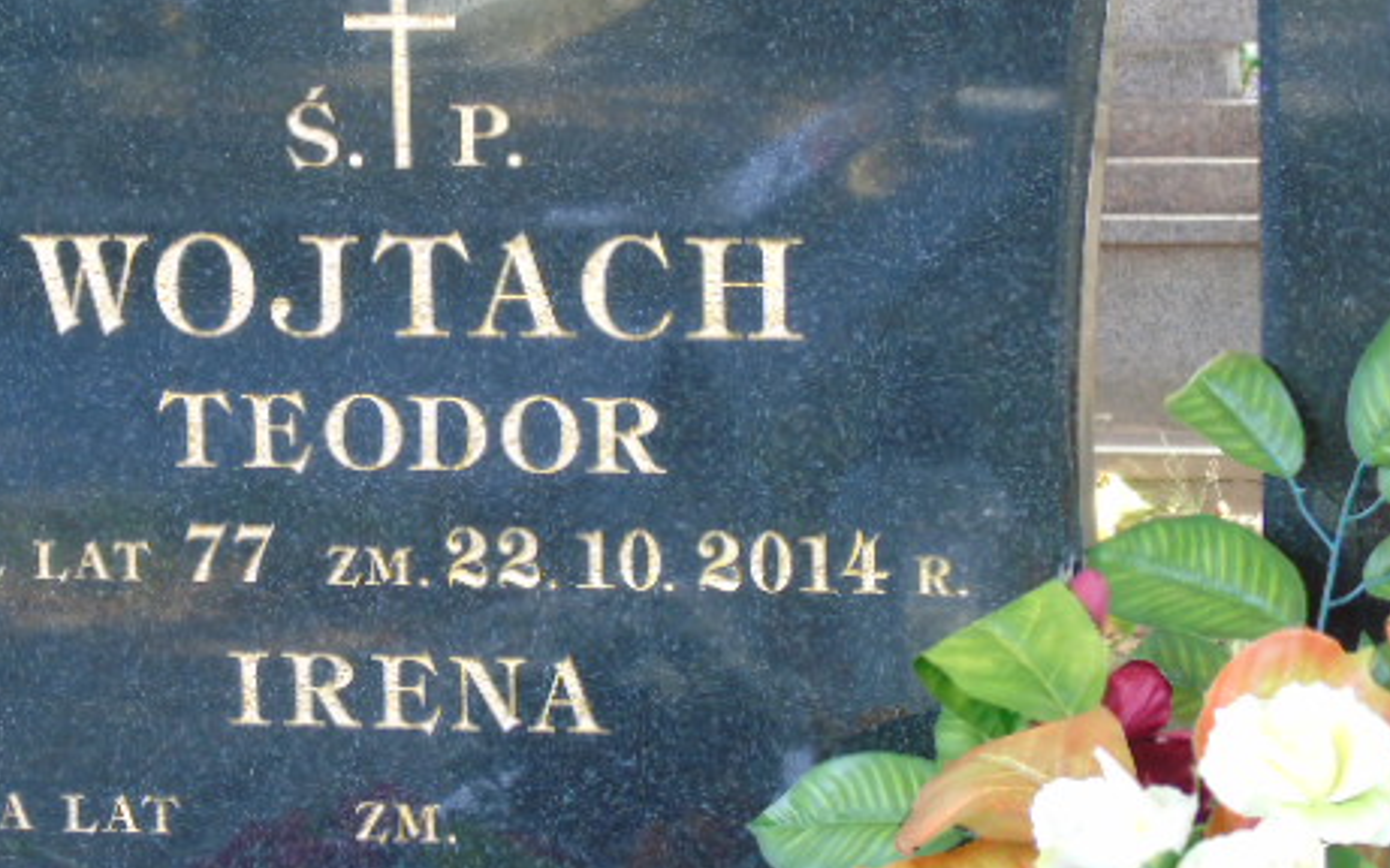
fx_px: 6023
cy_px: 494
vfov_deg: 8.2
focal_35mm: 159
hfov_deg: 13.1
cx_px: 461
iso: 200
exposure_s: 1/40
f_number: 4.4
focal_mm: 19
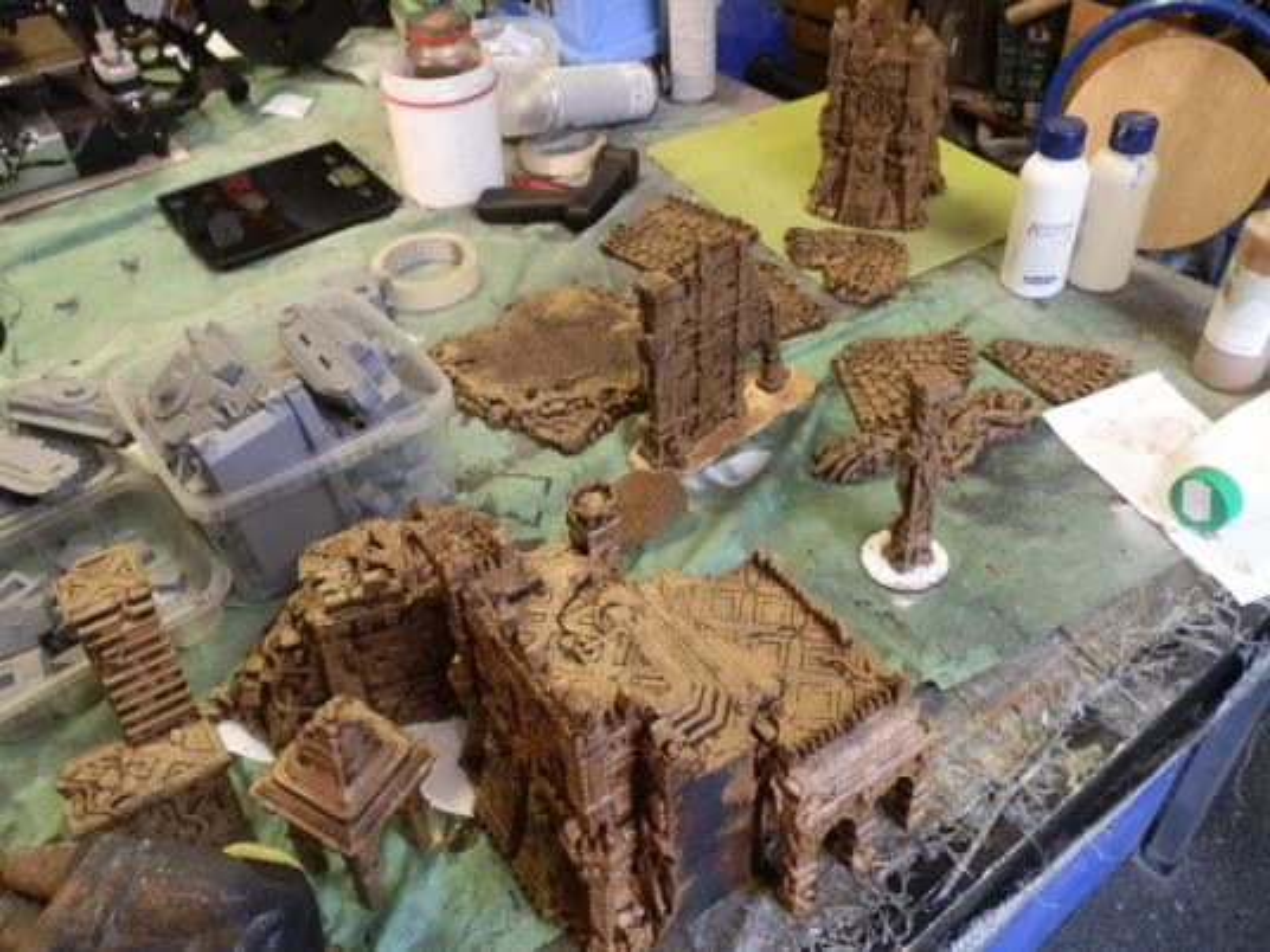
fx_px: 1027
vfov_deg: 49.7
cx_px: 635
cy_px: 476
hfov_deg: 63.4
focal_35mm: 28
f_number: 3.1
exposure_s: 1/20
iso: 400
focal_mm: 5
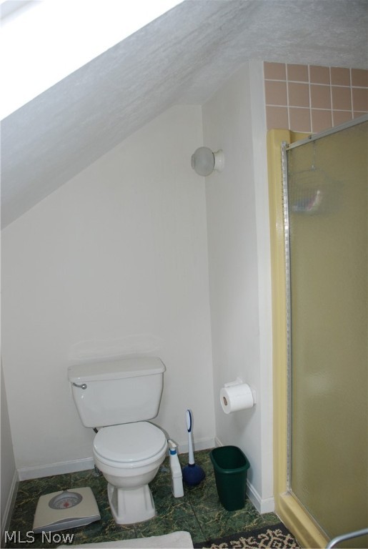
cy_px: 274
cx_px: 184
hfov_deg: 48.1
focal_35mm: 27
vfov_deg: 67.3
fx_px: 412
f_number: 4
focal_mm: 18
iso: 400
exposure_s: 1/60
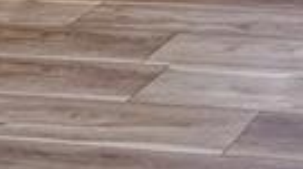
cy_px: -377
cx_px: 597
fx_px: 923
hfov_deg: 15.2
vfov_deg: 8.4
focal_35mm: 115
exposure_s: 1/210
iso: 64
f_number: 2.2
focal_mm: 2.22
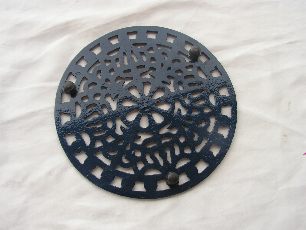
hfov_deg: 51.4
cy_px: 115
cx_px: 153
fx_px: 318
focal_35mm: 36
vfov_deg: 39.7
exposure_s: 1/80
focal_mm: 6
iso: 64
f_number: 3.2
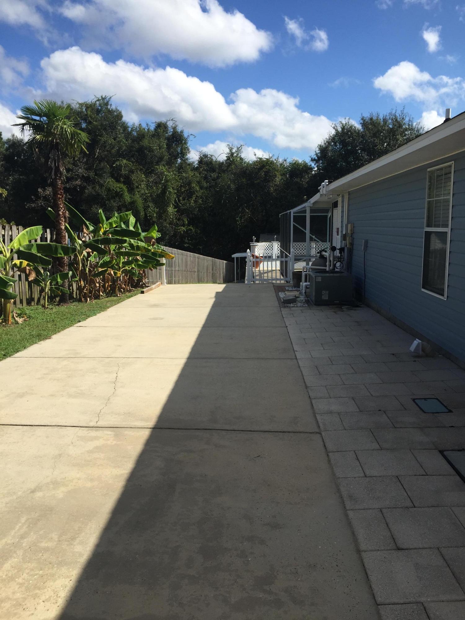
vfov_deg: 61.7
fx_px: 519
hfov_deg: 48.2
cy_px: 310
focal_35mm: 29
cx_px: 232
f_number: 2.2
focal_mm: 4.15
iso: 32
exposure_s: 1/2083
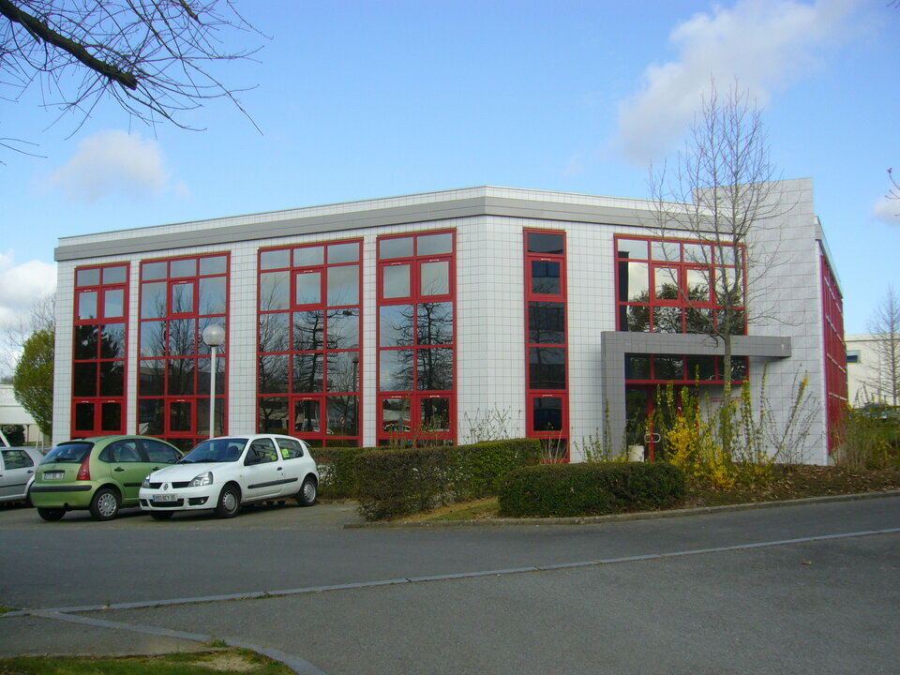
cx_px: 450
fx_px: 910
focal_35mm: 35
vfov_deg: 40.7
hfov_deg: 52.6
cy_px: 338
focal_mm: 5.8
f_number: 5.6
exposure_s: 1/250
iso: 80
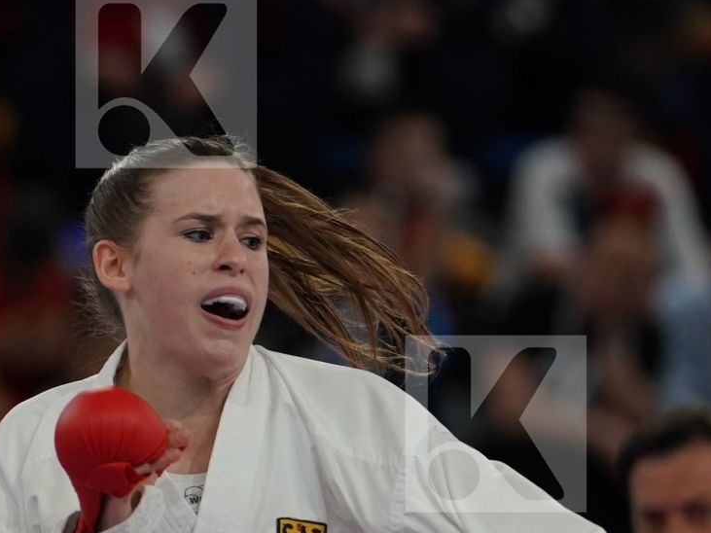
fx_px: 14581
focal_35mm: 710
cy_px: 424
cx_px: 166
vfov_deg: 2.1
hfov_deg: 2.8
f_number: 2.8
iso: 1250
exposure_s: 1/1000
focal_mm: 200
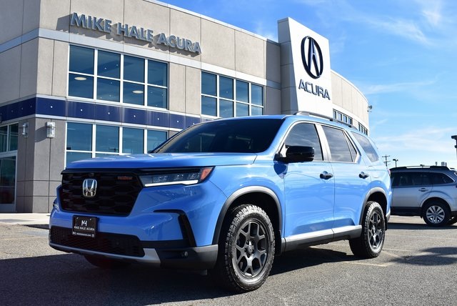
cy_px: 153
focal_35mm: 38
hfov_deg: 51.2
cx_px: 228
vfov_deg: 35.6
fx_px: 476
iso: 100
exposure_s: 1/250
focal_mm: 25
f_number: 8
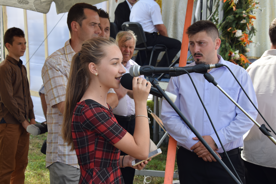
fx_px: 460
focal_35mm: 60
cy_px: 92
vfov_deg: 22.6
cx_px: 138
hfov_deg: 33.4
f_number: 8
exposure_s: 1/100
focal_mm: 40
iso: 100
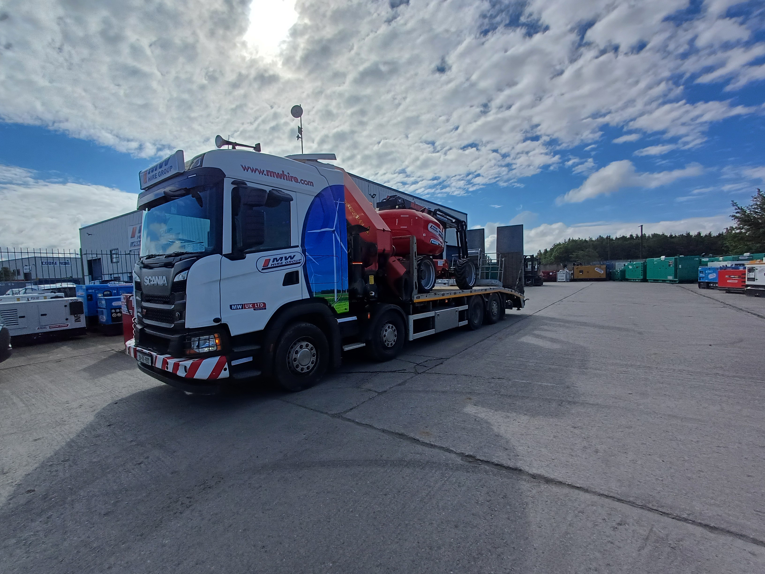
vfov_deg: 78.1
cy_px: 287
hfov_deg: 94.5
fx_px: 354
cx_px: 382
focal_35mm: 16
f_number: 2.2
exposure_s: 1/3984
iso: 40
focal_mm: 1.64
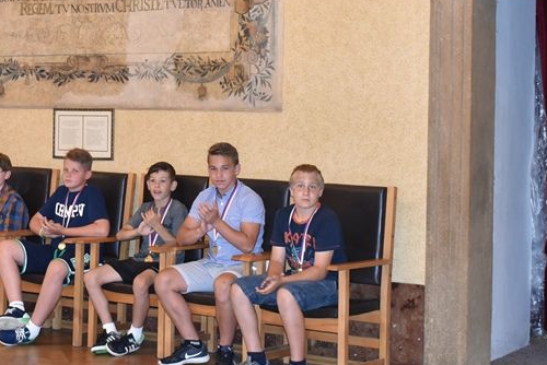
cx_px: 115
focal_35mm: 89
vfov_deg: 15.3
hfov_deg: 22.6
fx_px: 1353
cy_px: 80
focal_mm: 29
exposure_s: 1/60
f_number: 5
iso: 1100
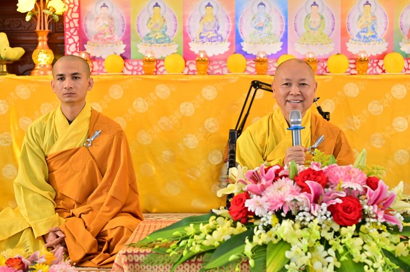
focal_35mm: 85
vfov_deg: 16.0
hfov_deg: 23.9
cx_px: 205
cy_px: 136
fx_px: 967
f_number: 5
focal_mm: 85
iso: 2500
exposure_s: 1/125
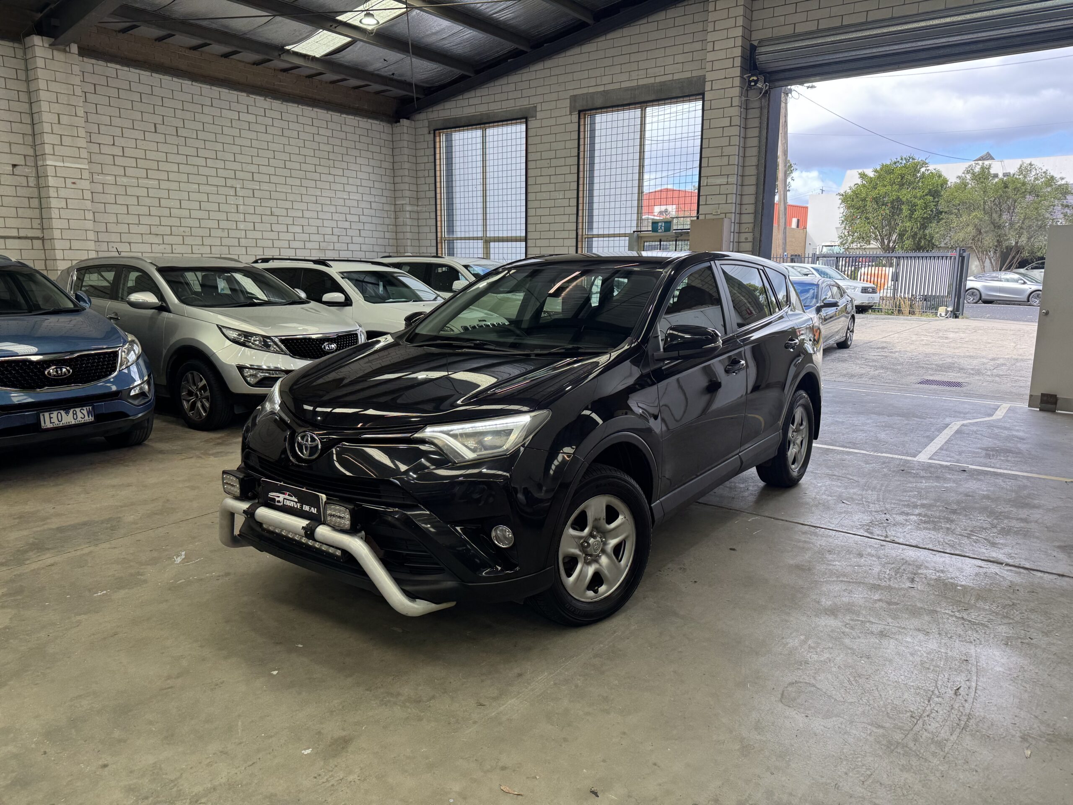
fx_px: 744
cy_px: 402
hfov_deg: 71.6
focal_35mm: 24
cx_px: 536
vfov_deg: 56.8
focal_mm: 6.76
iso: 80
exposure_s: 1/358
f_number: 1.78
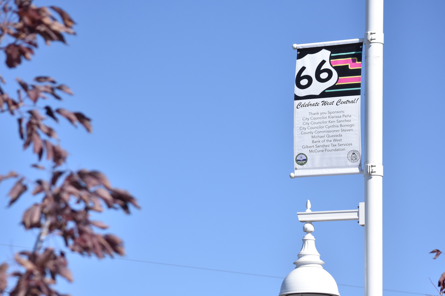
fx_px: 2509
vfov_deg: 6.8
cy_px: 170
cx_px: 226
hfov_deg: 10.1
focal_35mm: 203
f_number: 5
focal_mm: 110
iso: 640
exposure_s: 1/6400
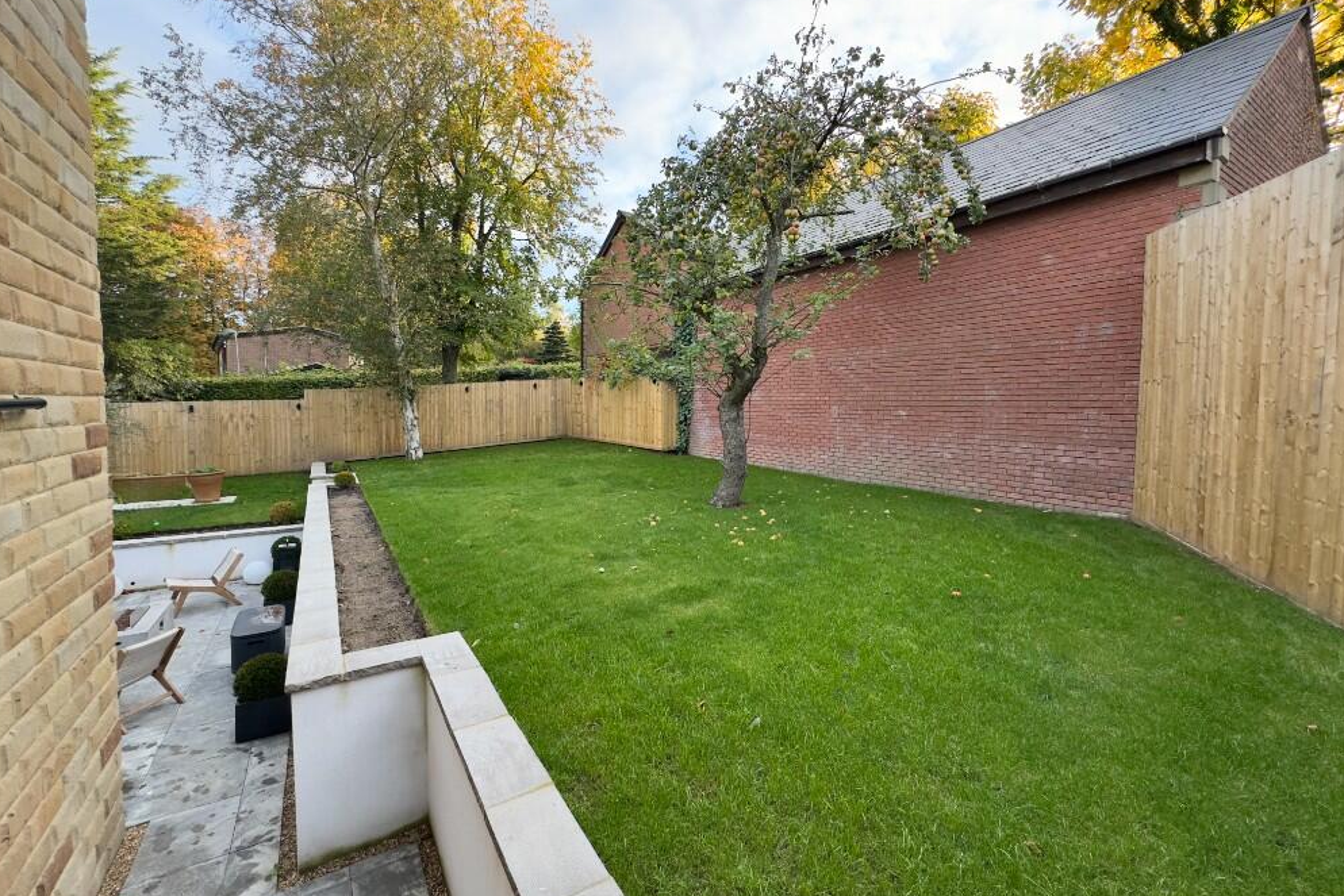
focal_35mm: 15
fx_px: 560
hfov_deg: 100.4
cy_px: 434
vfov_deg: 77.3
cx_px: 680
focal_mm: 2.22
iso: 80
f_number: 2.2
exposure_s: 1/99
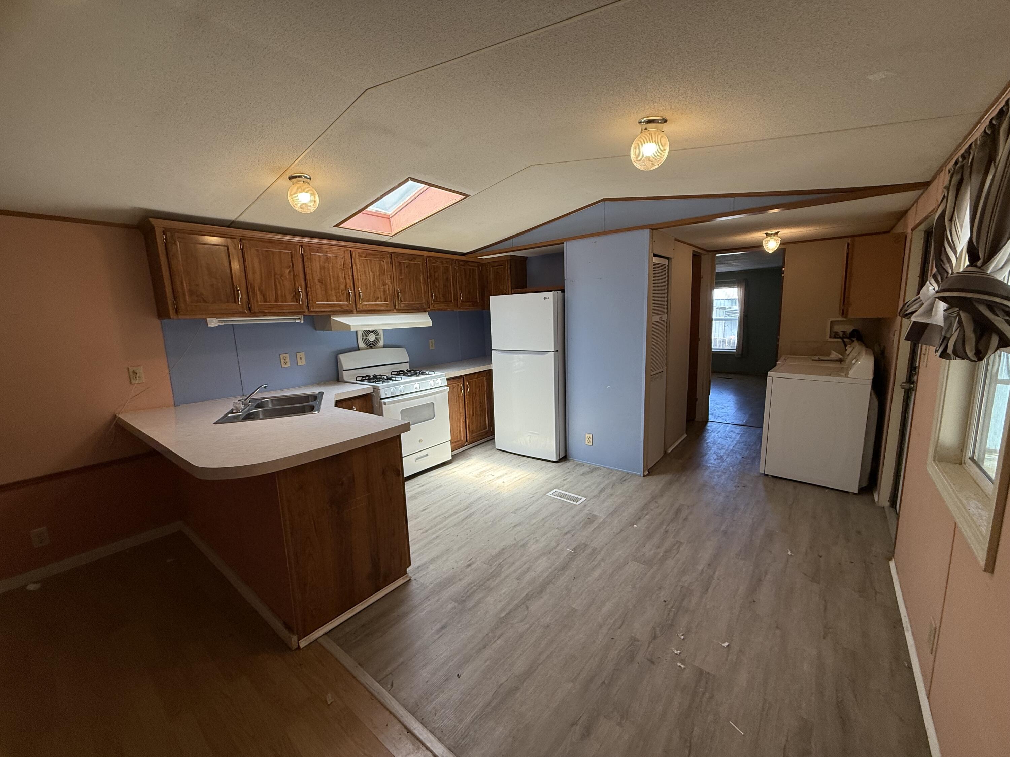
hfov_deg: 102.1
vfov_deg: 85.7
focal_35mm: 14
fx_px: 408
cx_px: 505
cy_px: 378
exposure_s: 1/120
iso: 80
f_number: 2.2
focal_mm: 2.22
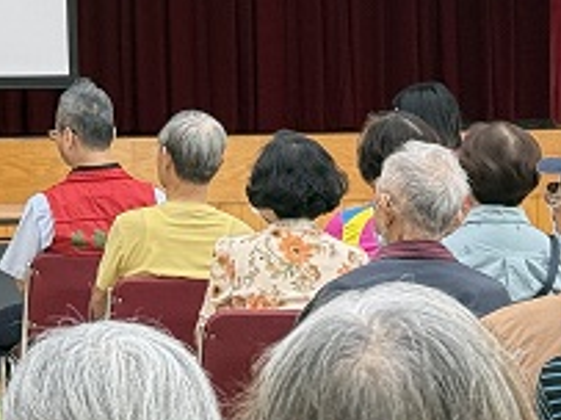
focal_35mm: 189
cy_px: -124
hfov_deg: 10.0
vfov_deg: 7.8
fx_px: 3061
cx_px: -370
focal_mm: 6.76
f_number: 1.78
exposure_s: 1/60
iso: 50
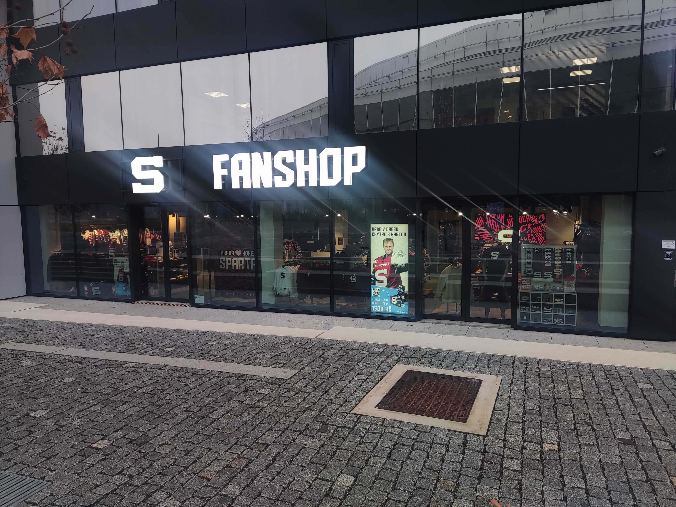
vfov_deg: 54.9
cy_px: 254
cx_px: 338
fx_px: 488
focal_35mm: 25
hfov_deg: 69.4
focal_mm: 4.71
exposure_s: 1/100
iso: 74
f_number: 1.79
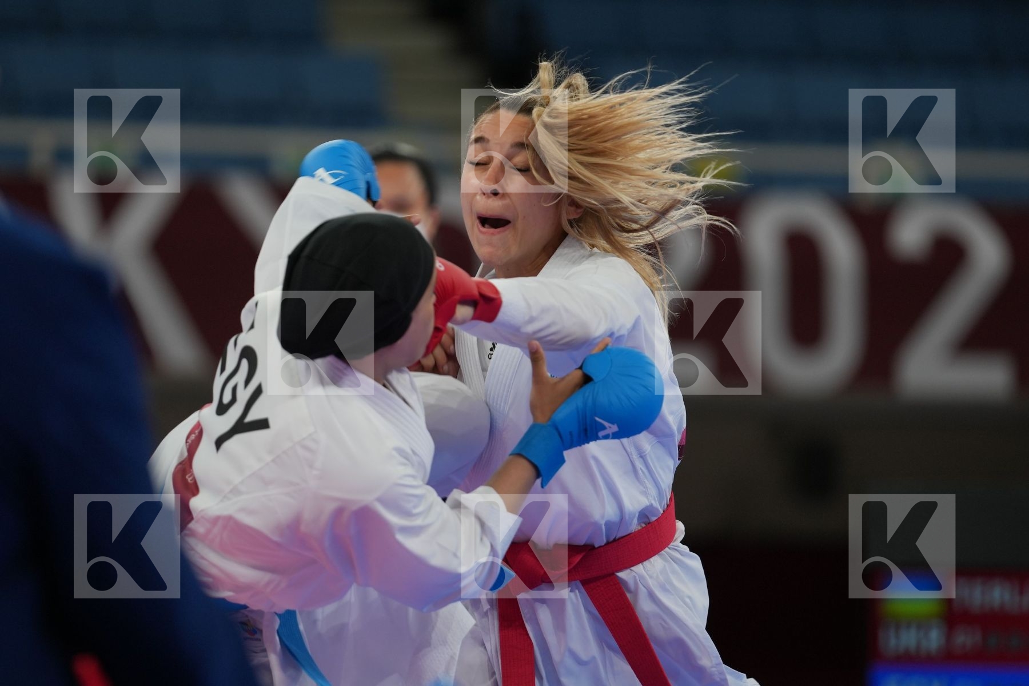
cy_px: 343
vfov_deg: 4.6
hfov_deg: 6.9
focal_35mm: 300
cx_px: 514
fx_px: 8574
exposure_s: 1/1000
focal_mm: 200
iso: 400
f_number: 2.8
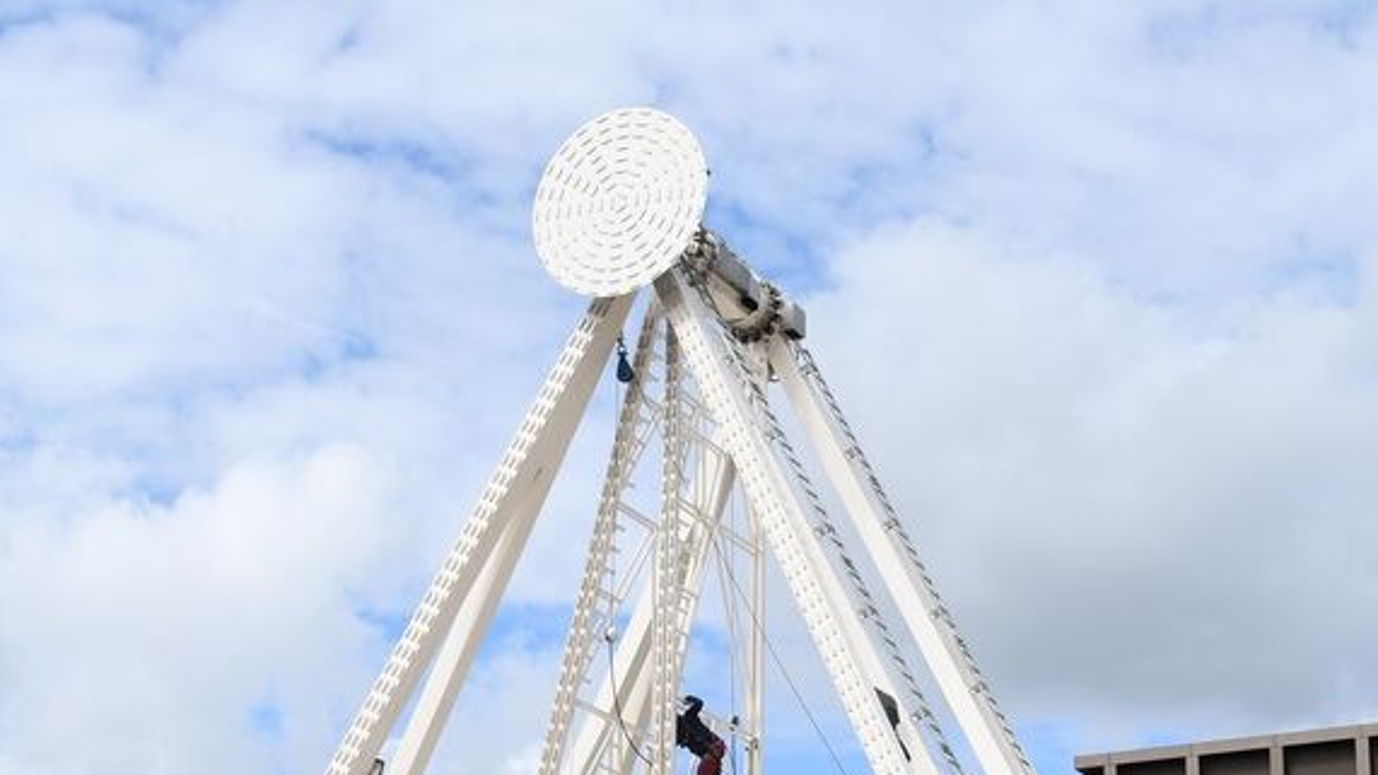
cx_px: 1057
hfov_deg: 31.3
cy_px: 847
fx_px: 2411
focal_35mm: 66
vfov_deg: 17.6
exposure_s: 1/500
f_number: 8
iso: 200
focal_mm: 20
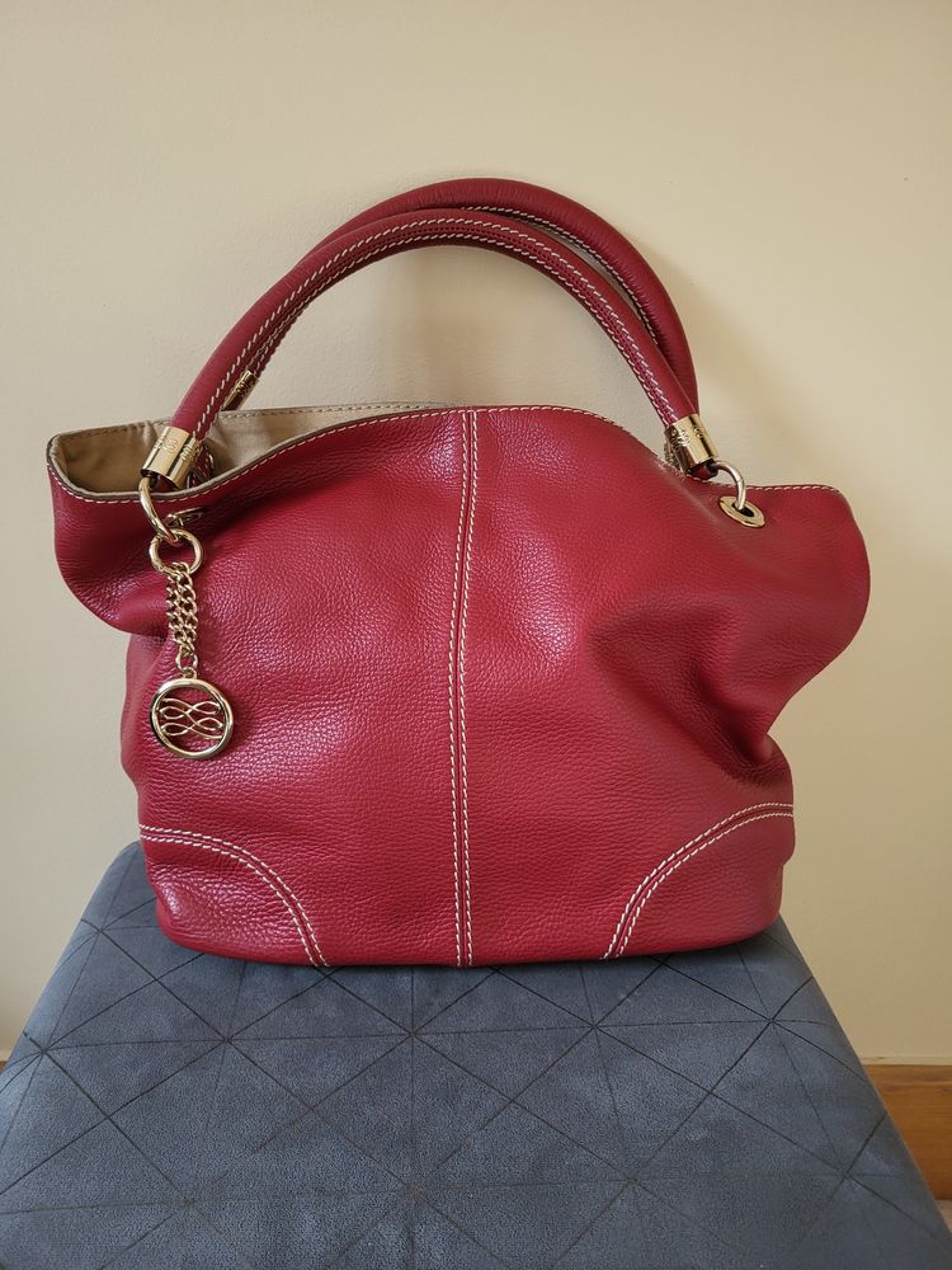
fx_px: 953
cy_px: 635
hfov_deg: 53.1
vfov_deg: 67.3
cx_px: 476
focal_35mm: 26
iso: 200
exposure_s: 1/100
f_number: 1.8
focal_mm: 5.4
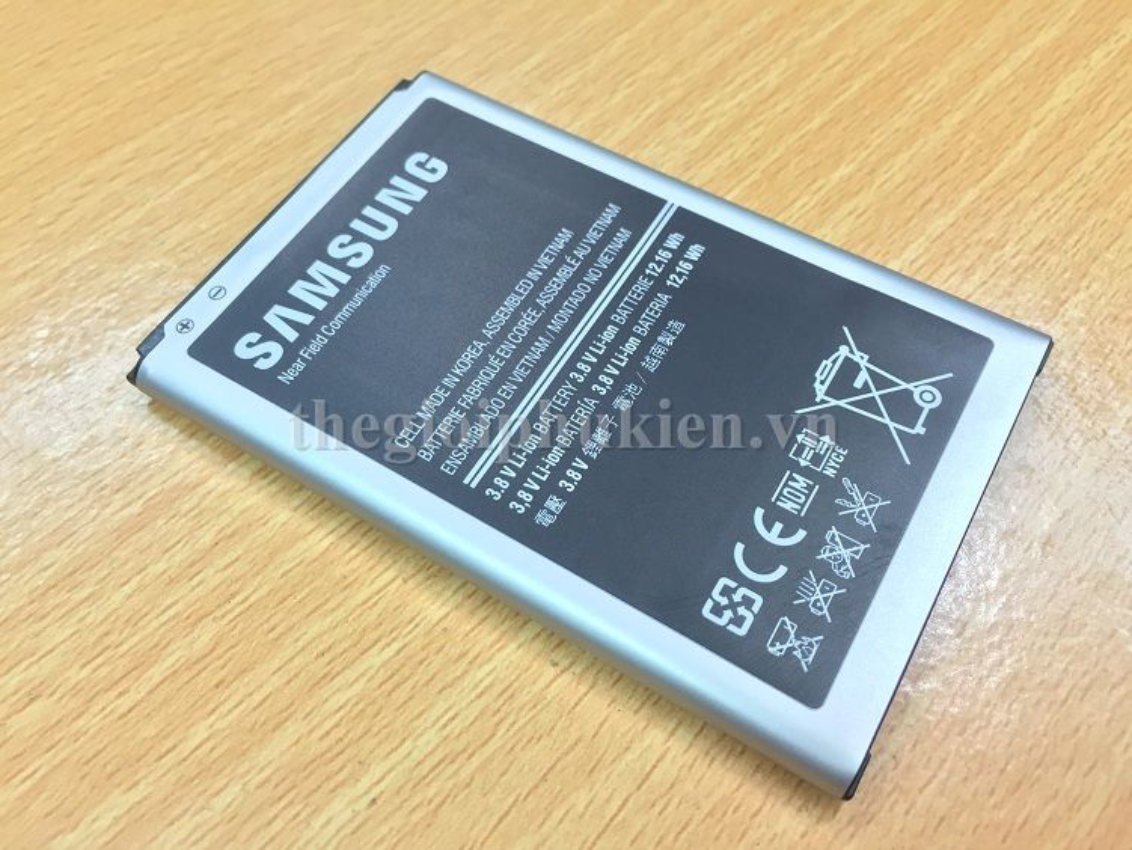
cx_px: 566
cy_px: 425
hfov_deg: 61.6
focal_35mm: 29
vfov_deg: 48.3
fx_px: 949
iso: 125
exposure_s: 1/33
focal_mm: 4.15
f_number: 2.2
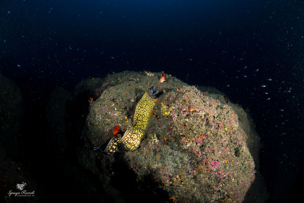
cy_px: 102
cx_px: 152
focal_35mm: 15
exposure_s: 1/80
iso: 200
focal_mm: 15
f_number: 10
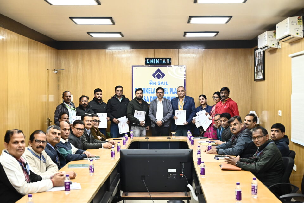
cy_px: 102
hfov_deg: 37.5
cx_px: 152
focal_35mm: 53
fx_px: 448
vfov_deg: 25.5
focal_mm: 53
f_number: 4
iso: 2500
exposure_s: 1/160
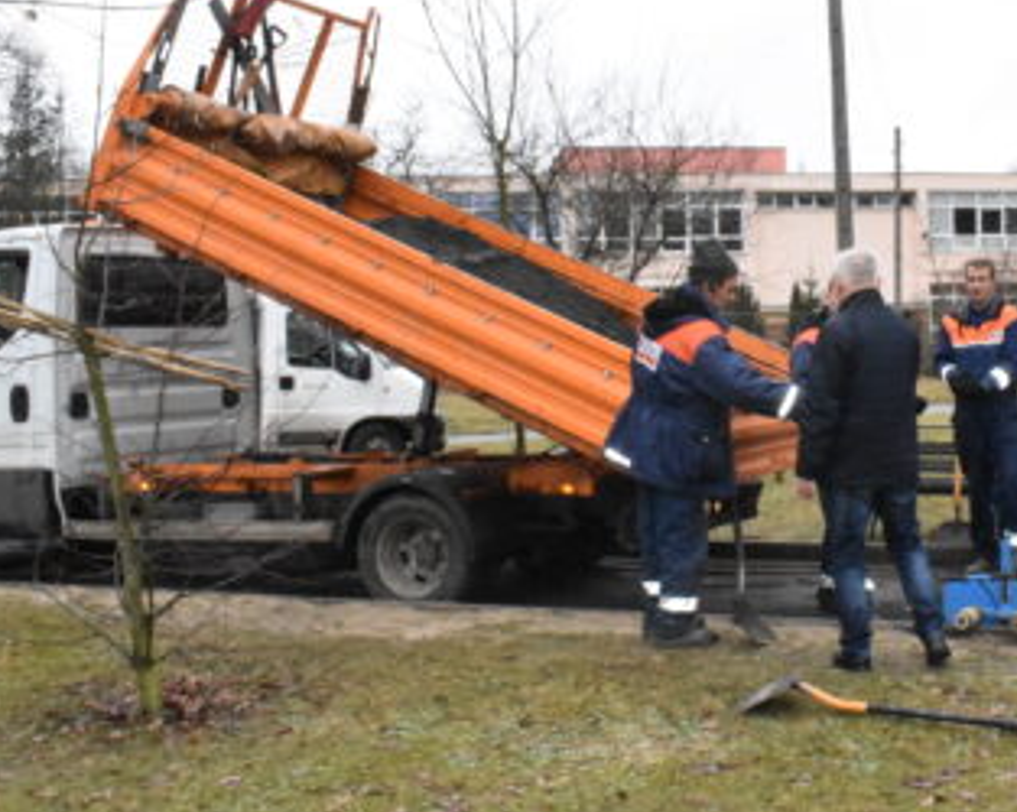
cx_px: 796
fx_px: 1534
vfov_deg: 29.6
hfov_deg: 35.6
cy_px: 351
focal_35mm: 51
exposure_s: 1/250
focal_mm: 18
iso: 8000
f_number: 22
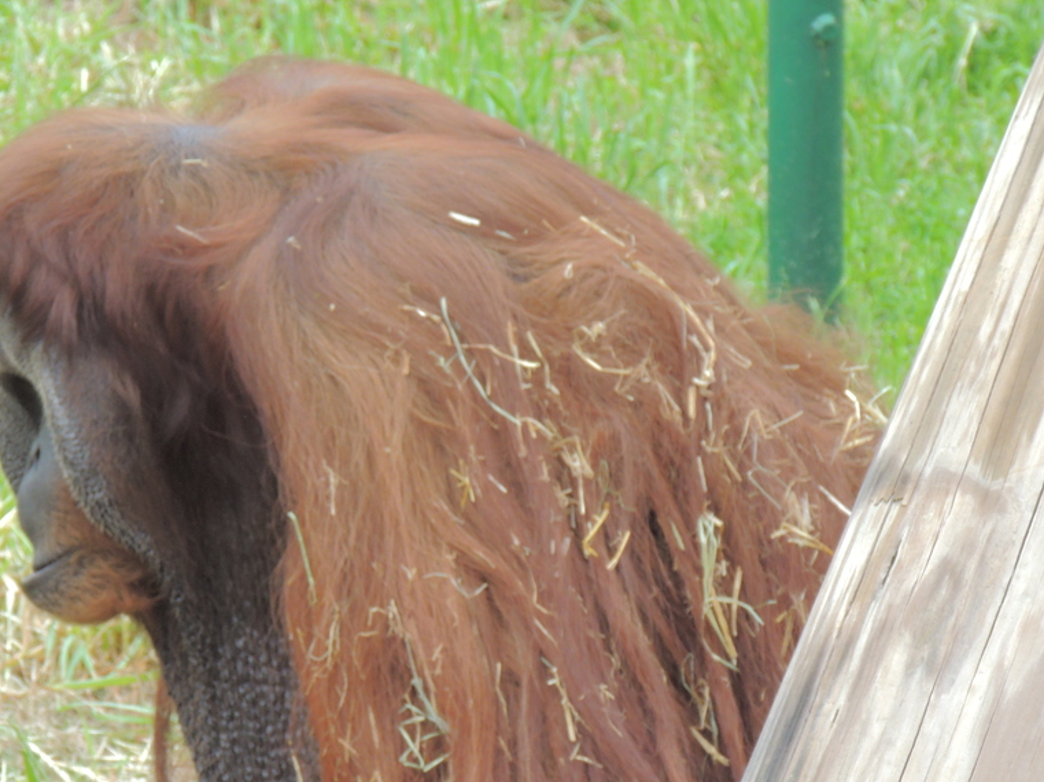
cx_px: 276
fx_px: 22066
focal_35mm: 732
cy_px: 530
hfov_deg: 2.7
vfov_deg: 2.0
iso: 220
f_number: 4.9
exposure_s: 1/250
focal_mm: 77.5
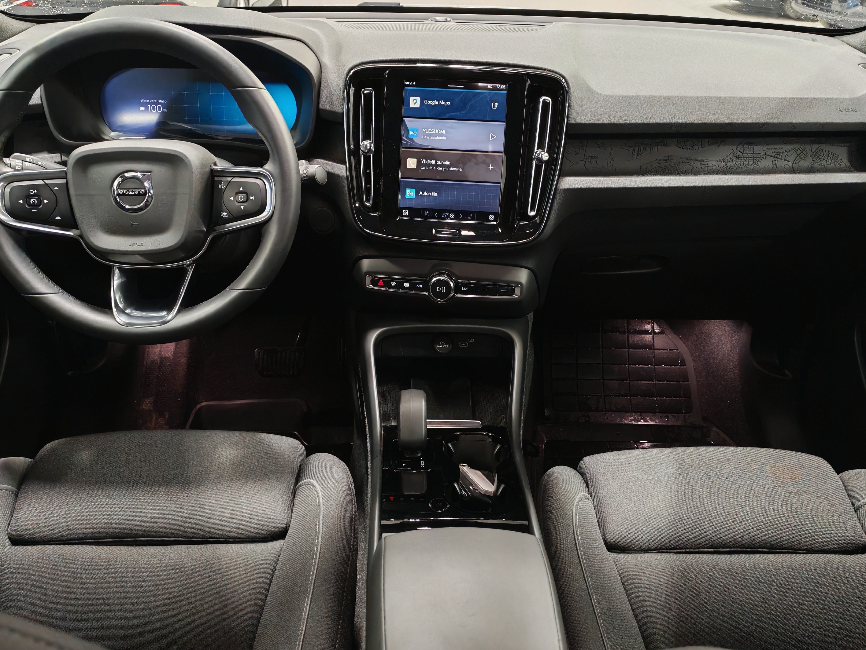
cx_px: 433
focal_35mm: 32
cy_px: 325
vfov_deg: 44.2
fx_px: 801
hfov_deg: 56.8
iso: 2500
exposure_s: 1/50
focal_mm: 6.12
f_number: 1.9
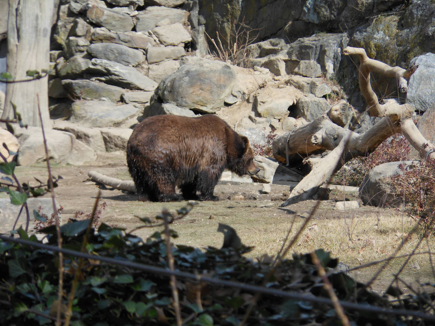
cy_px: 163
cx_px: 218
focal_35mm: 196
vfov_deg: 7.6
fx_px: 2463
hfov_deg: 10.1
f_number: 5.6
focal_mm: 35
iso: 80
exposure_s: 1/320
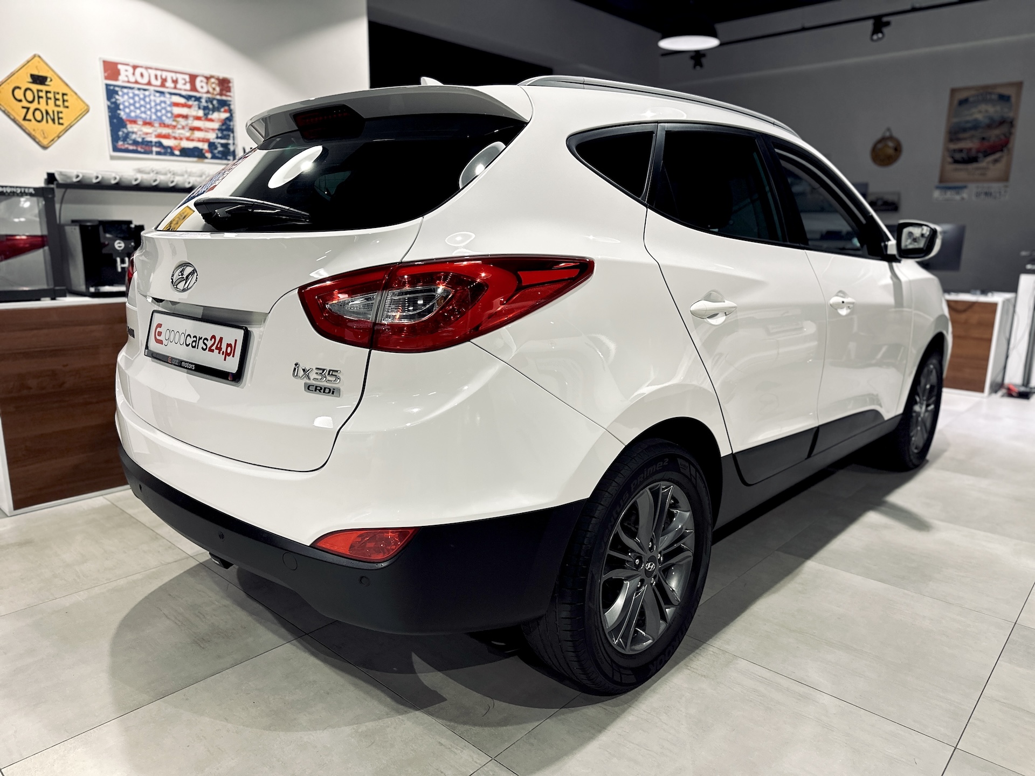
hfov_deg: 71.6
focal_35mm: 24
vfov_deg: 56.8
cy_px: 388
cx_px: 518
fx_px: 718
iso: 200
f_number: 1.78
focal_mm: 6.86
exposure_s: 1/50
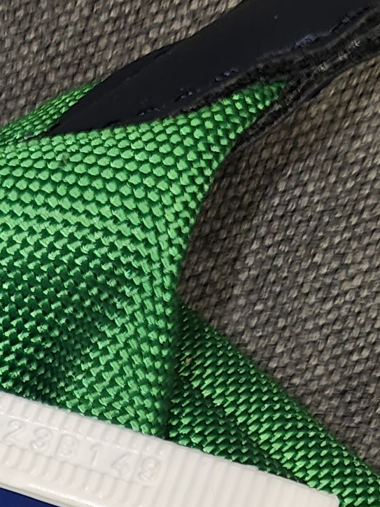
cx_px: -521
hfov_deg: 10.2
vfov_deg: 14.1
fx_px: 1859
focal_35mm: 127
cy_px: 841
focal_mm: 6.4
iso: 64
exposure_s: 1/60.2
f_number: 1.8
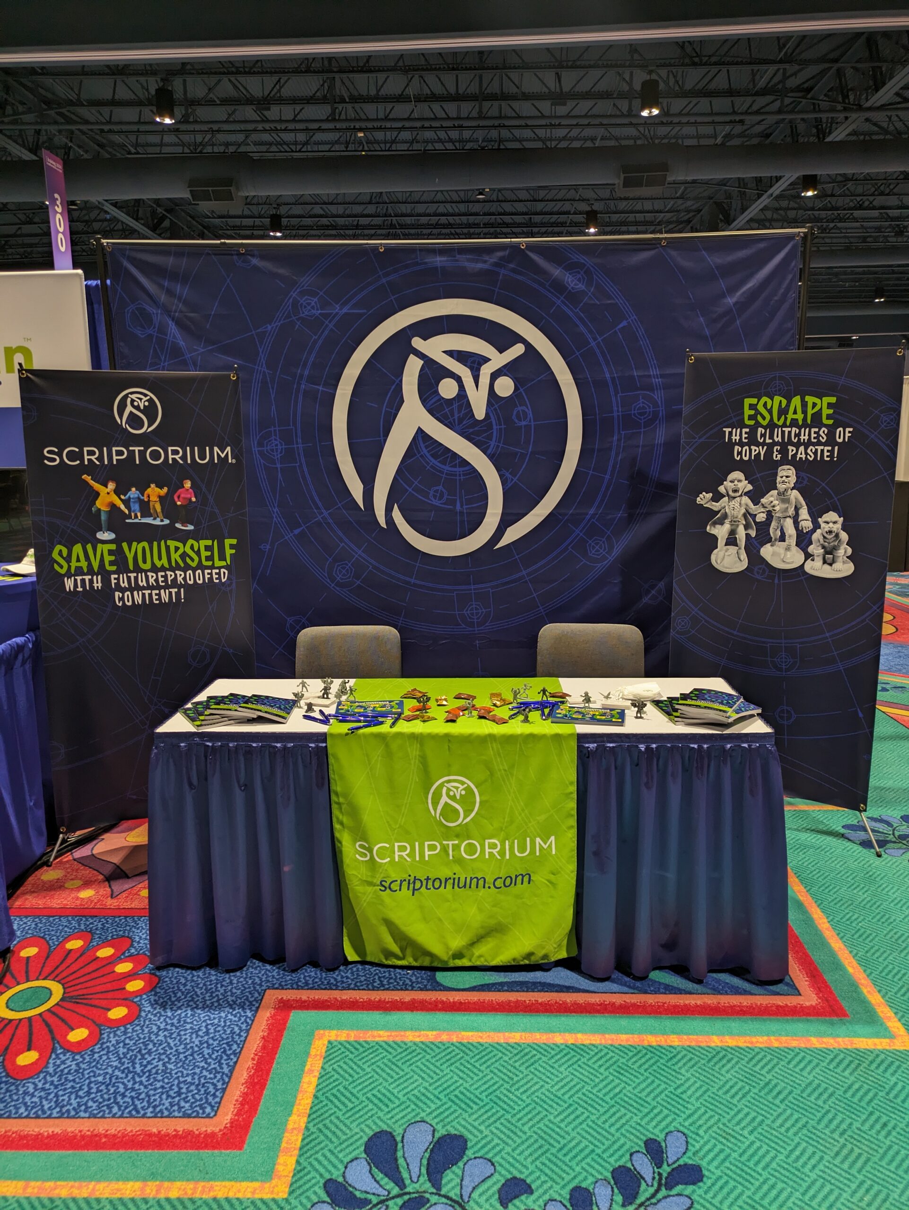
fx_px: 875
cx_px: 454
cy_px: 605
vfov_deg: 69.4
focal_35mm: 25
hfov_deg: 54.9
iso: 191
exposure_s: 1/50
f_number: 1.89
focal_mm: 5.43
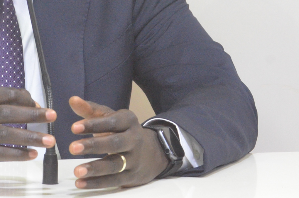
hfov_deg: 8.1
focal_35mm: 254
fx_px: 2105
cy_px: -33
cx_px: 24
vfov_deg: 5.4
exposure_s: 1/160
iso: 3200
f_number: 11
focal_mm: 70
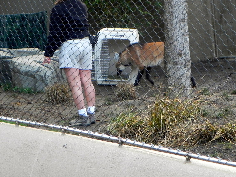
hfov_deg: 21.3
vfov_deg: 16.0
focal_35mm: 92
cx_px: 146
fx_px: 627
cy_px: 69
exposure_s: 1/40.7
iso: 160
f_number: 3.5
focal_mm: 11.8
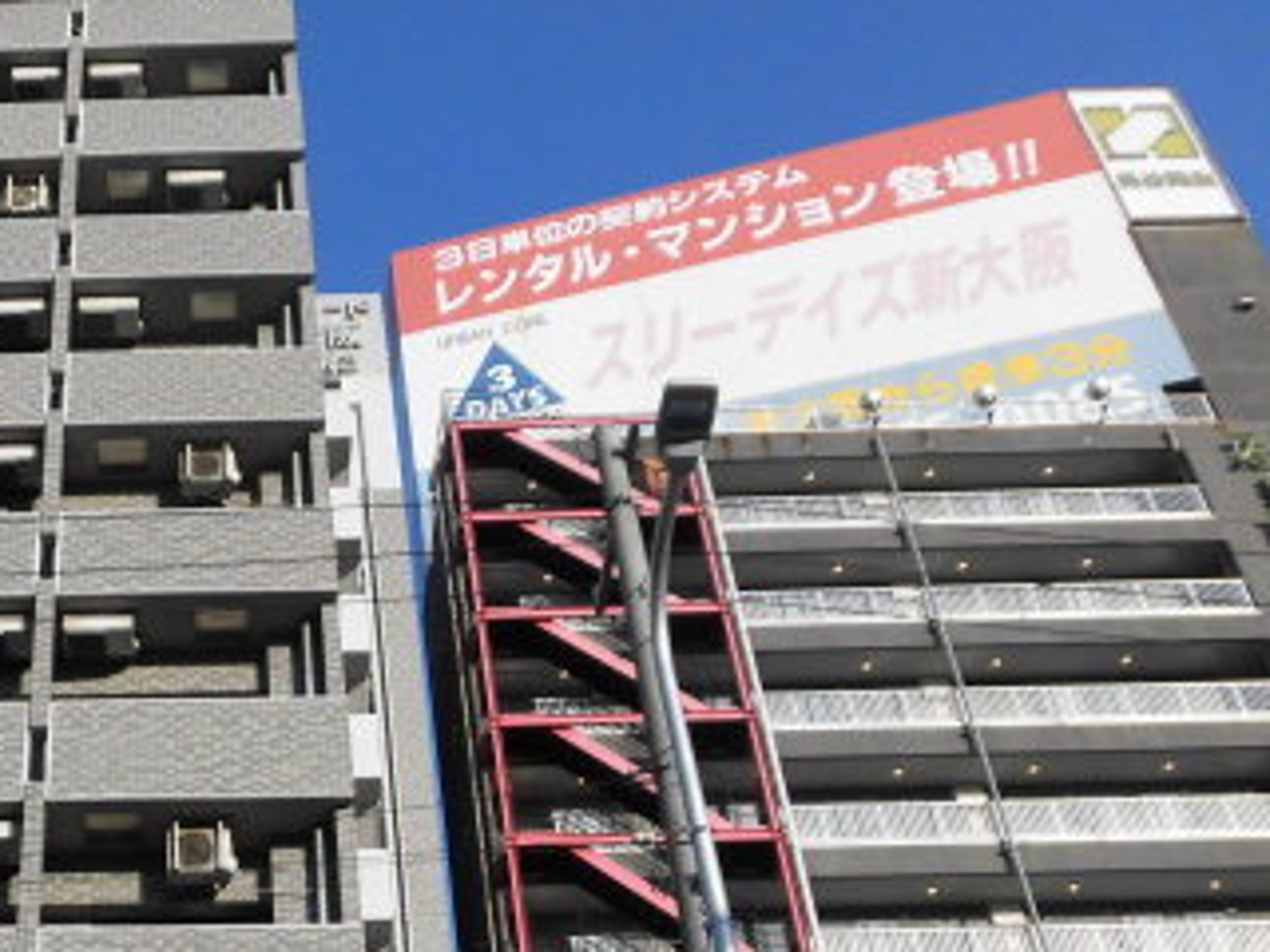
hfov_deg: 37.1
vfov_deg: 29.8
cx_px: 131
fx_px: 1761
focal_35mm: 48
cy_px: 710
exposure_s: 1/160
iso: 100
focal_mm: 4.3
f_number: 7.8
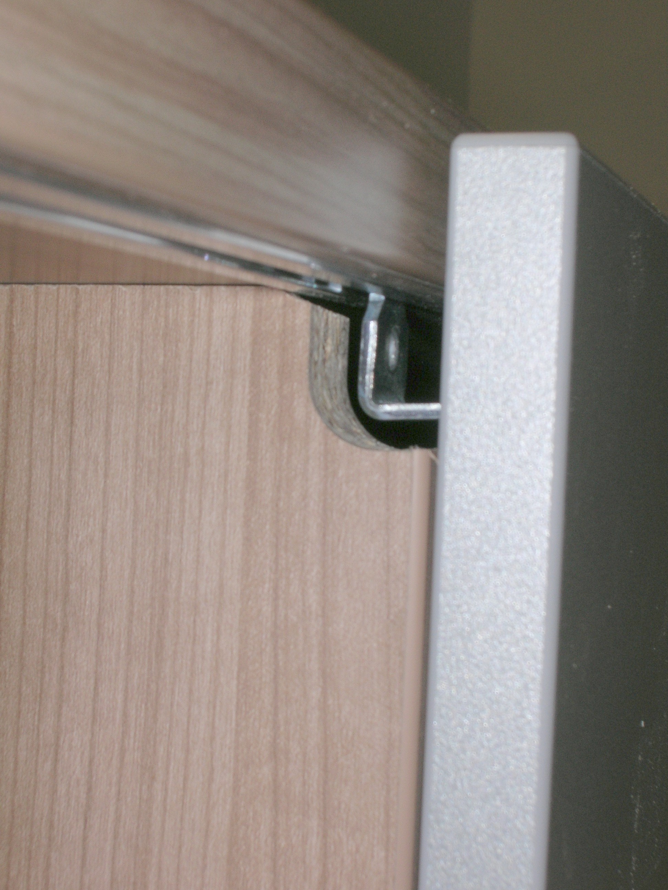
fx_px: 1698
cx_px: 334
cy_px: 445
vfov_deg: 29.4
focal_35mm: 66
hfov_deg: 22.3
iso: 50
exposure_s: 1/60.1
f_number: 6.4
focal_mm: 11
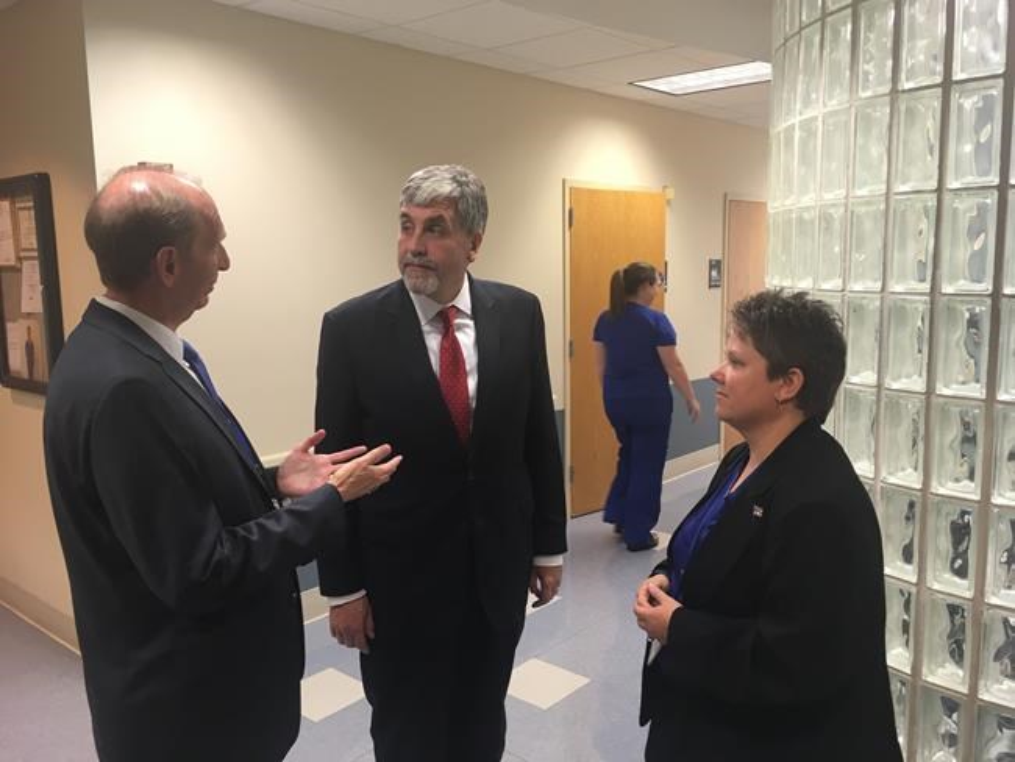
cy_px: 381
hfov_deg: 61.6
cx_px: 508
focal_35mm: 29
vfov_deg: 48.3
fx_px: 851
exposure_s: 1/30
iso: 50
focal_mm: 4.15
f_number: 2.2
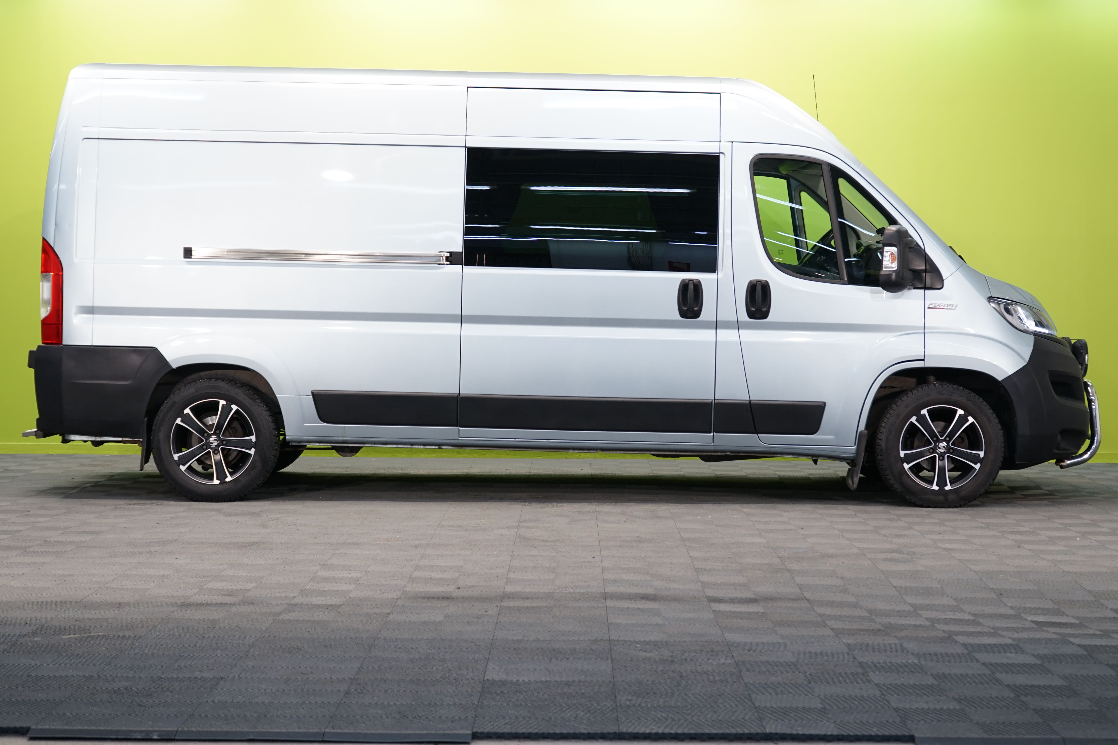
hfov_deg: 29.2
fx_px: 2143
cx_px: 552
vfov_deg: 19.7
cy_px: 321
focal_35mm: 69
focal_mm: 60
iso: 400
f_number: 5.6
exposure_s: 1/25
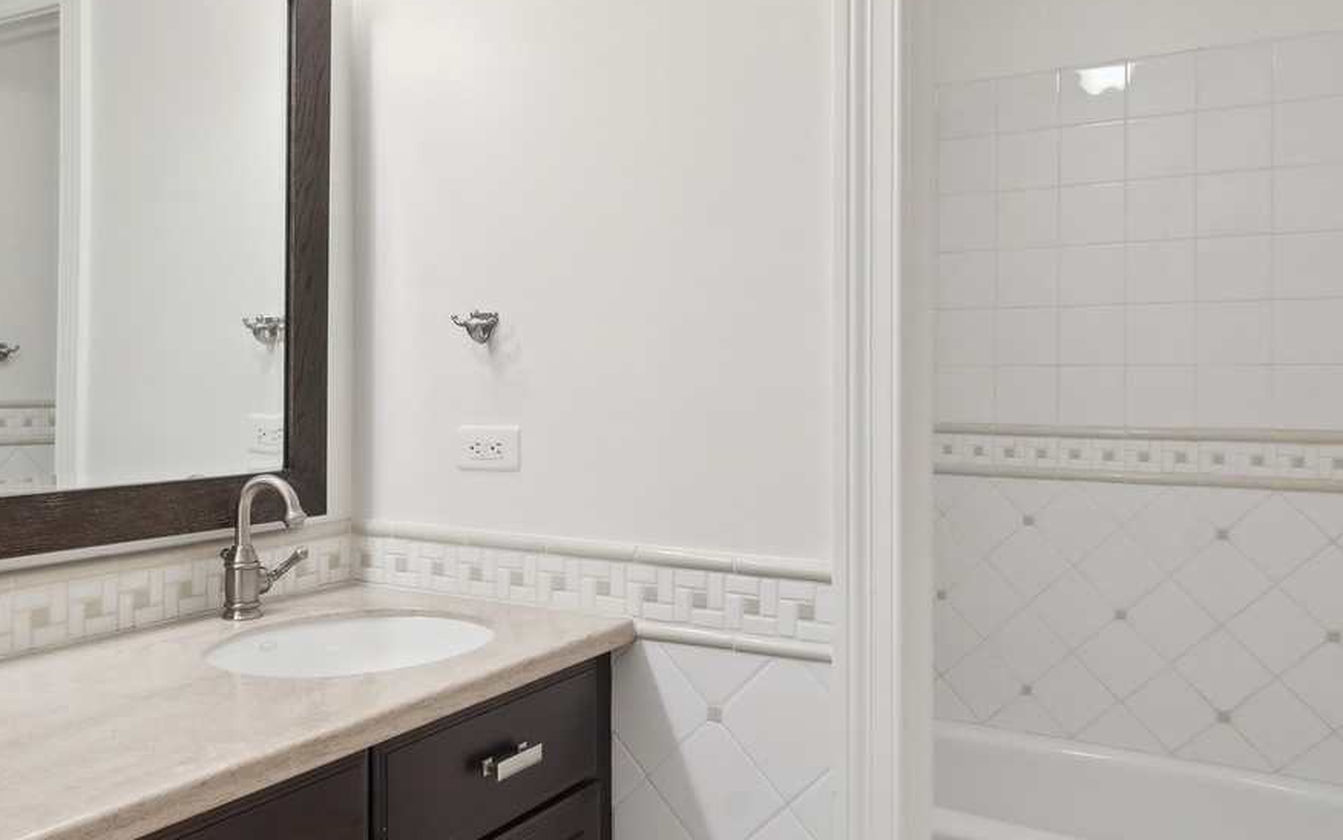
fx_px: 1172
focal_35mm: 32
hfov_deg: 59.2
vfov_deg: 39.4
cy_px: 392
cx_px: 549
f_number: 8
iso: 1000
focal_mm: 17
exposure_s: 1/50
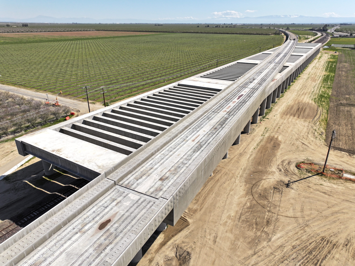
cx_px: 178
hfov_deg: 71.6
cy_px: 133
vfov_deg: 56.8
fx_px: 246
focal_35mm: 24
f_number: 2.8
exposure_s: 1/2500
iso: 110
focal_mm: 12.29
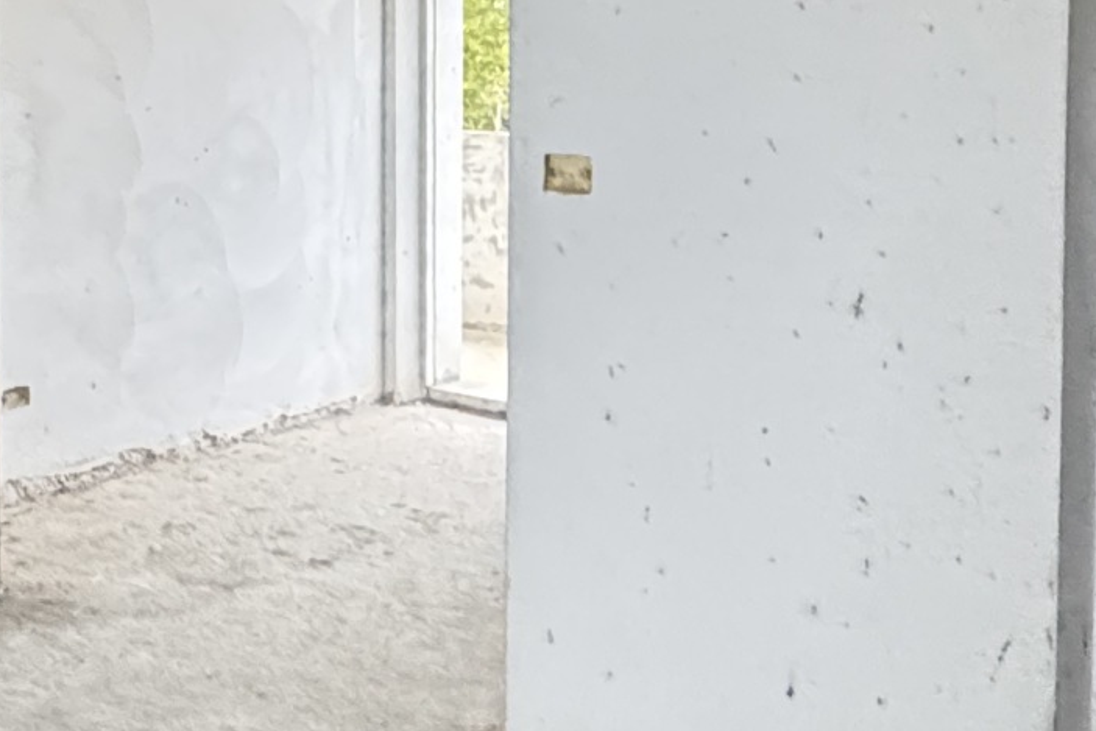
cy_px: 97
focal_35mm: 53
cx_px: 480
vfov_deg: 24.9
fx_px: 1614
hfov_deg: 37.5
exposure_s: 1/53
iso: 1250
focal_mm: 2.22
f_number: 2.2
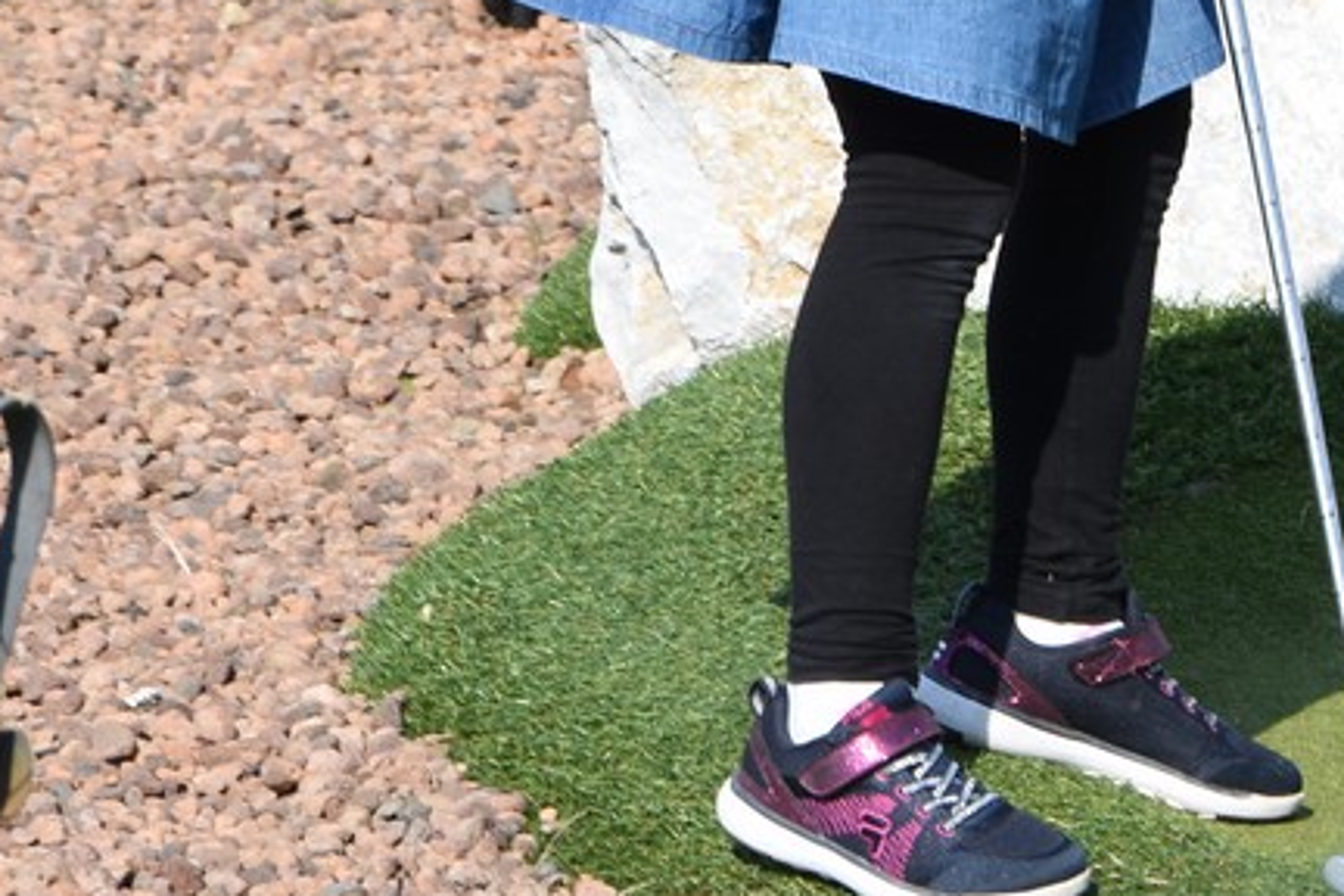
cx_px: 1951
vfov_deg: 2.7
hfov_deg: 4.0
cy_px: -128
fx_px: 19076
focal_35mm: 511
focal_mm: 98
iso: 100
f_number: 9
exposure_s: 1/200
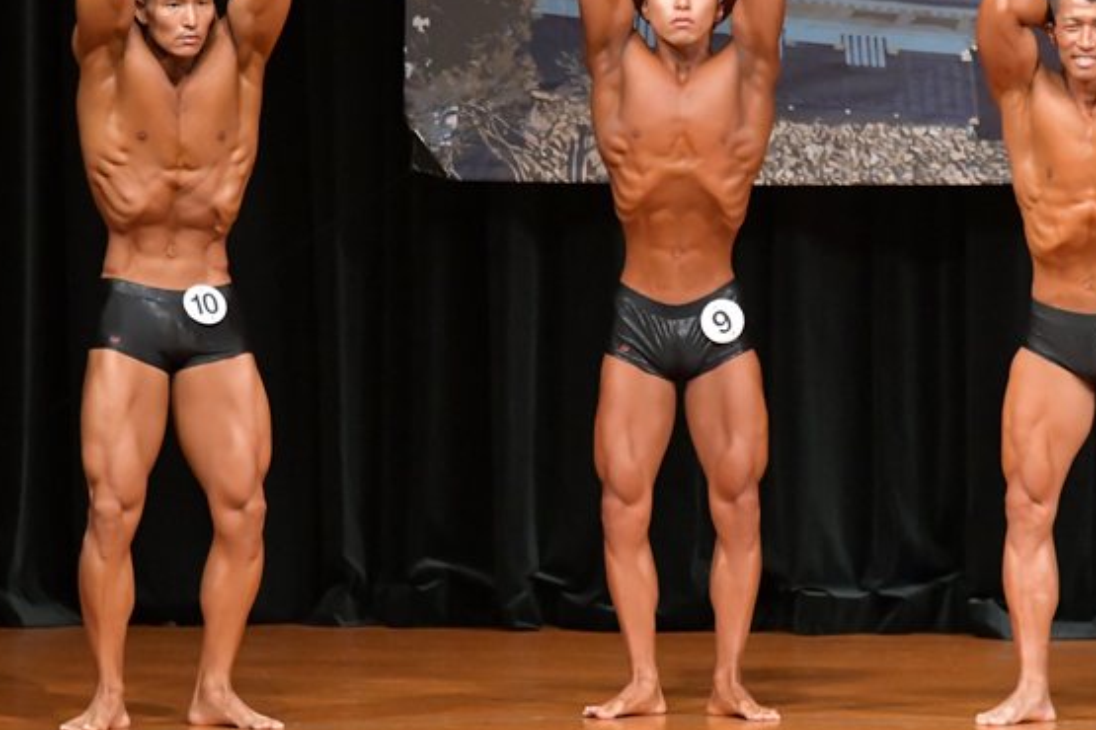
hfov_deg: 5.8
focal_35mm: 356
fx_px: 10837
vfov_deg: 3.9
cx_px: 562
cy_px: 324
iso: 8000
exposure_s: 1/400
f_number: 5.6
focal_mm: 170
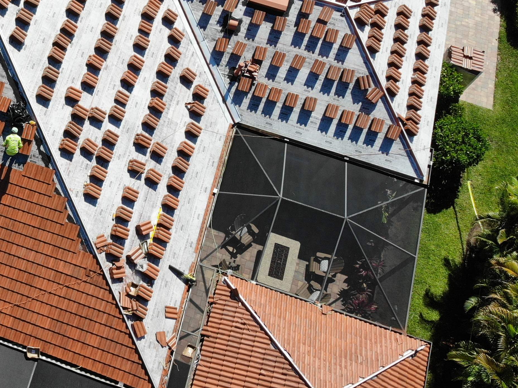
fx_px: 778
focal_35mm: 52
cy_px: 158
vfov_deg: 28.0
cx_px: -4
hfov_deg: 33.6
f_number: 2.8
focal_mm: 4.5
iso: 100
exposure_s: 1/954
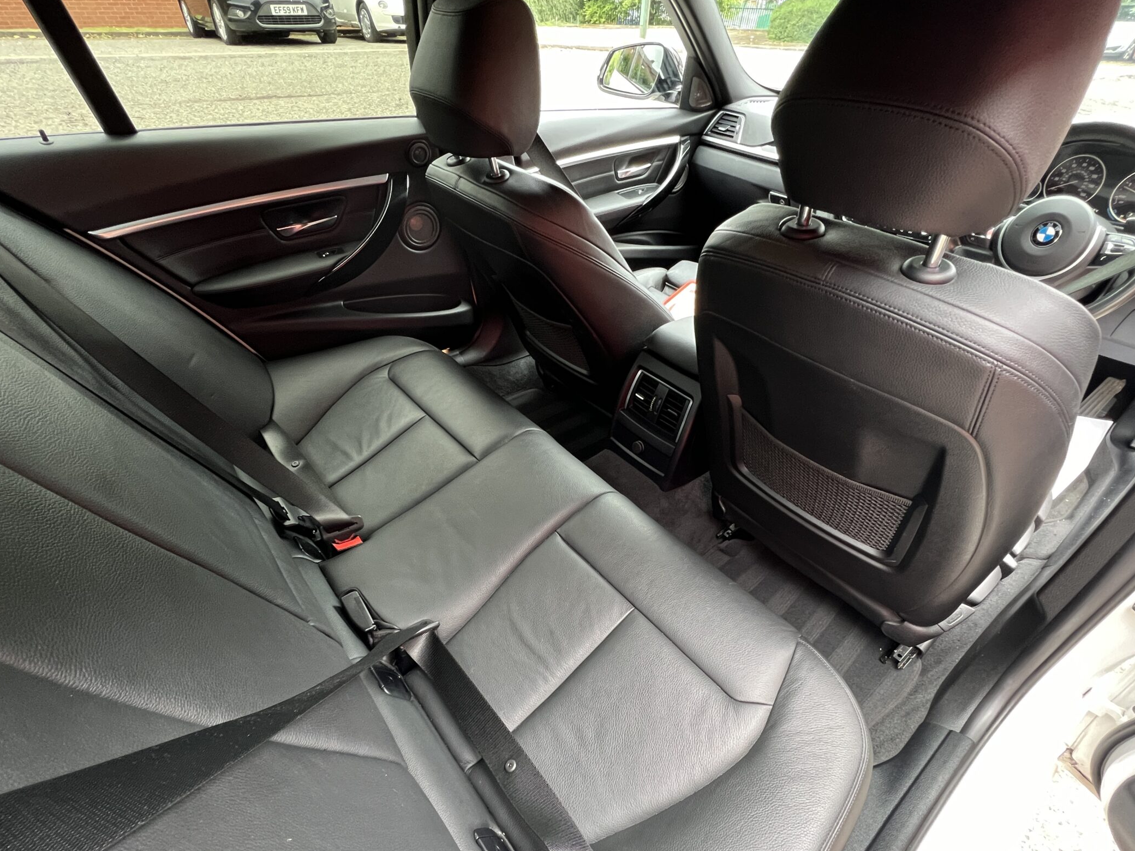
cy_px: 500
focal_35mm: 16
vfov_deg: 77.4
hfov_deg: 94.4
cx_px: 590
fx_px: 525
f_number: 1.8
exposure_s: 1/60
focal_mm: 1.57
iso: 320
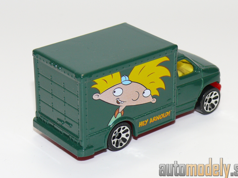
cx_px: 122
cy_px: 87
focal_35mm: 116
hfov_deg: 17.0
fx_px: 797
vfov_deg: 12.8
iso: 100
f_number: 4
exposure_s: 1/30
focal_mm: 13.8
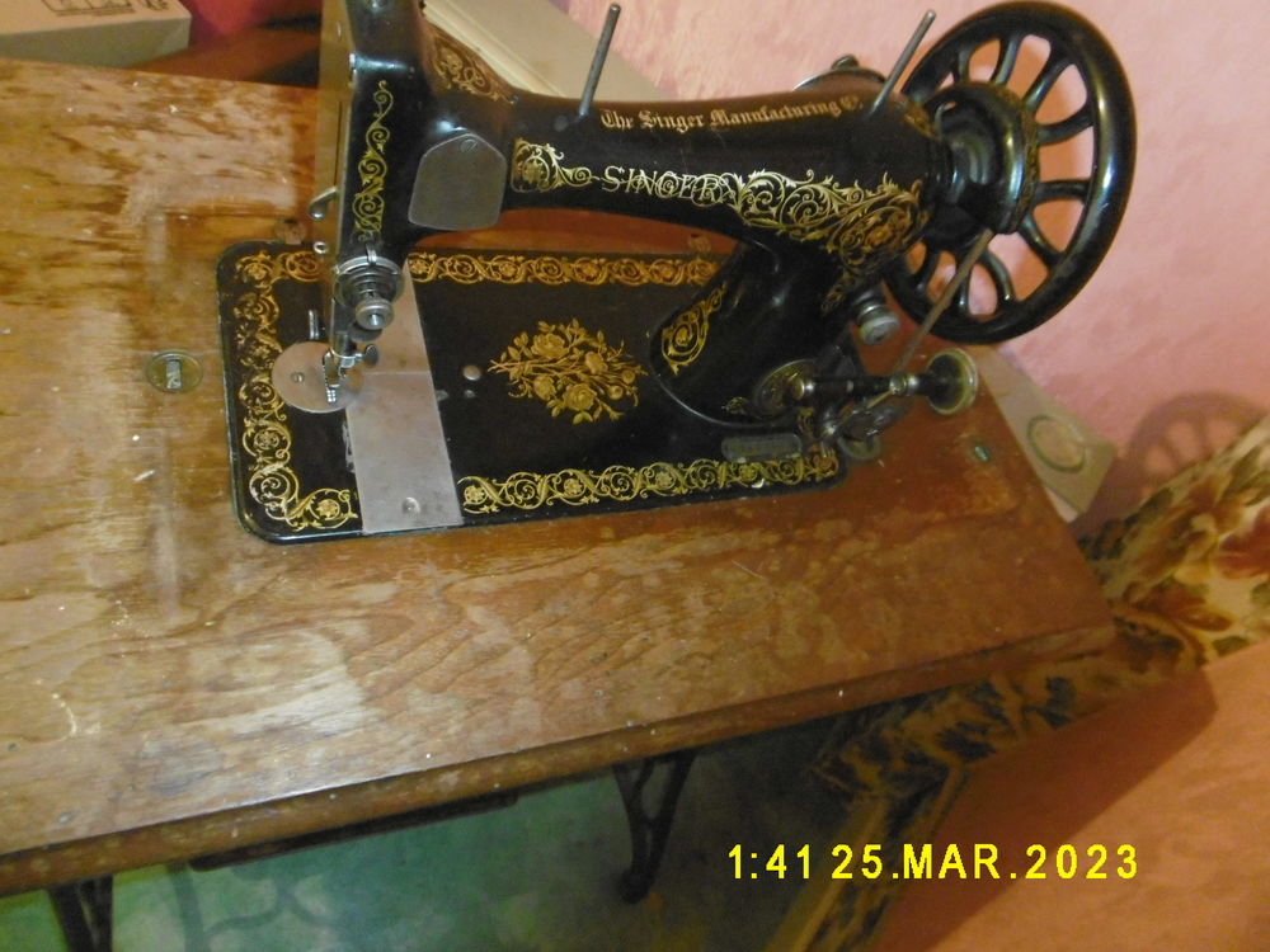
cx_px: 635
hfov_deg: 71.6
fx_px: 881
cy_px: 476
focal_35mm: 24
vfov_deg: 56.8
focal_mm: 4.3
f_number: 3.1
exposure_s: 1/5
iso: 800
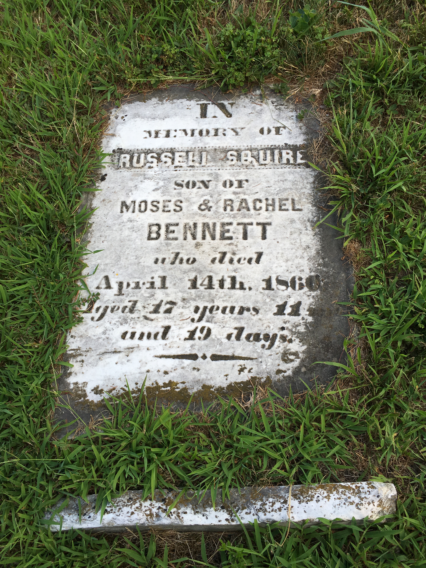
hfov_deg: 48.2
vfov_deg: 61.7
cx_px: 213
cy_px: 284
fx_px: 476
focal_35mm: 29
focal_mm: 4.15
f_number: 2.2
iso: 25
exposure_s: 1/349
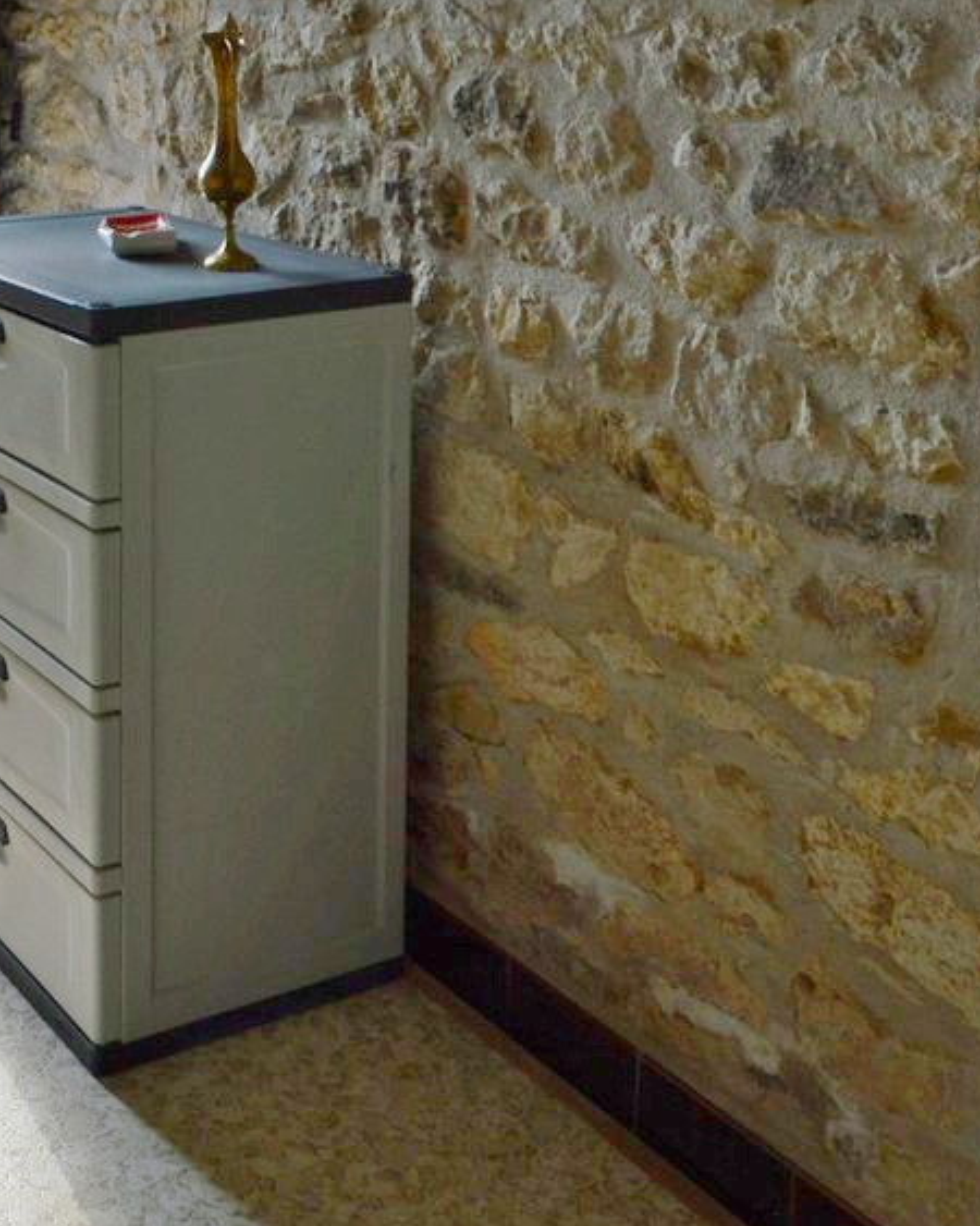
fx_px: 1632
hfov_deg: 30.4
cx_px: -61
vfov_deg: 37.5
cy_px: 45
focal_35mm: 45
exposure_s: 1/125
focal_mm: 10
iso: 110
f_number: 5.6
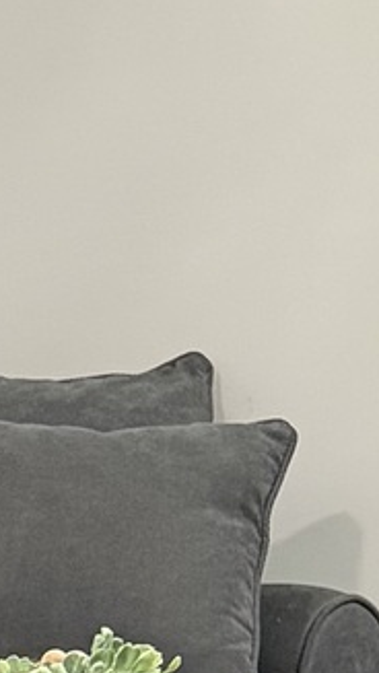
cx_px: -375
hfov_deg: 6.4
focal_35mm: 184
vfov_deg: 11.3
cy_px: 963
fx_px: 3286
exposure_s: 1/60
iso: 400
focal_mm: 6.76
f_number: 1.78
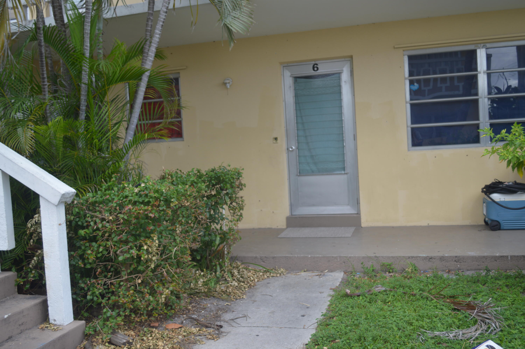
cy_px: 174
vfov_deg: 36.8
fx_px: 524
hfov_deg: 53.2
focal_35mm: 36
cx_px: 262
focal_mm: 24
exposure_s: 1/250
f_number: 4
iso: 100
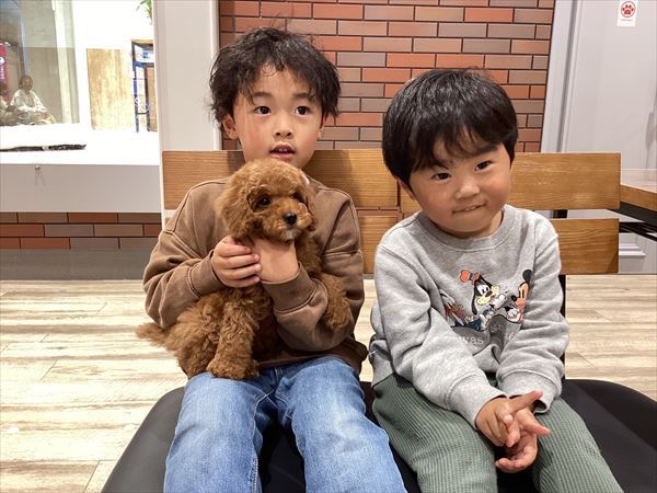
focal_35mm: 31
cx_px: 328
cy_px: 246
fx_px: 588
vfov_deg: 45.4
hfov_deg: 58.4
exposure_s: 1/50
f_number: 2.4
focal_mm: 3.3
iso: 125
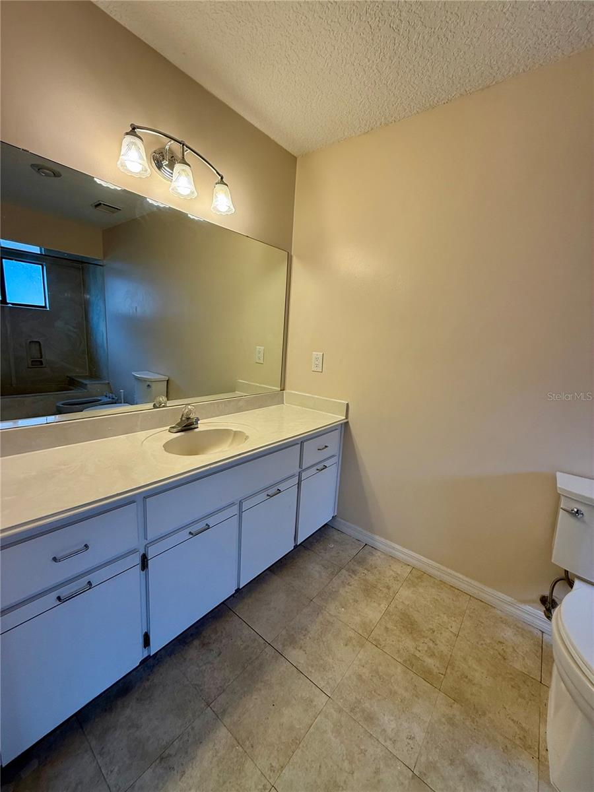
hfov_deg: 85.7
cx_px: 297
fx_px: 320
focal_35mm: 14
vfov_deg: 102.1
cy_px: 396
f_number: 2.2
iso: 100
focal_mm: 2.22
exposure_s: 1/120
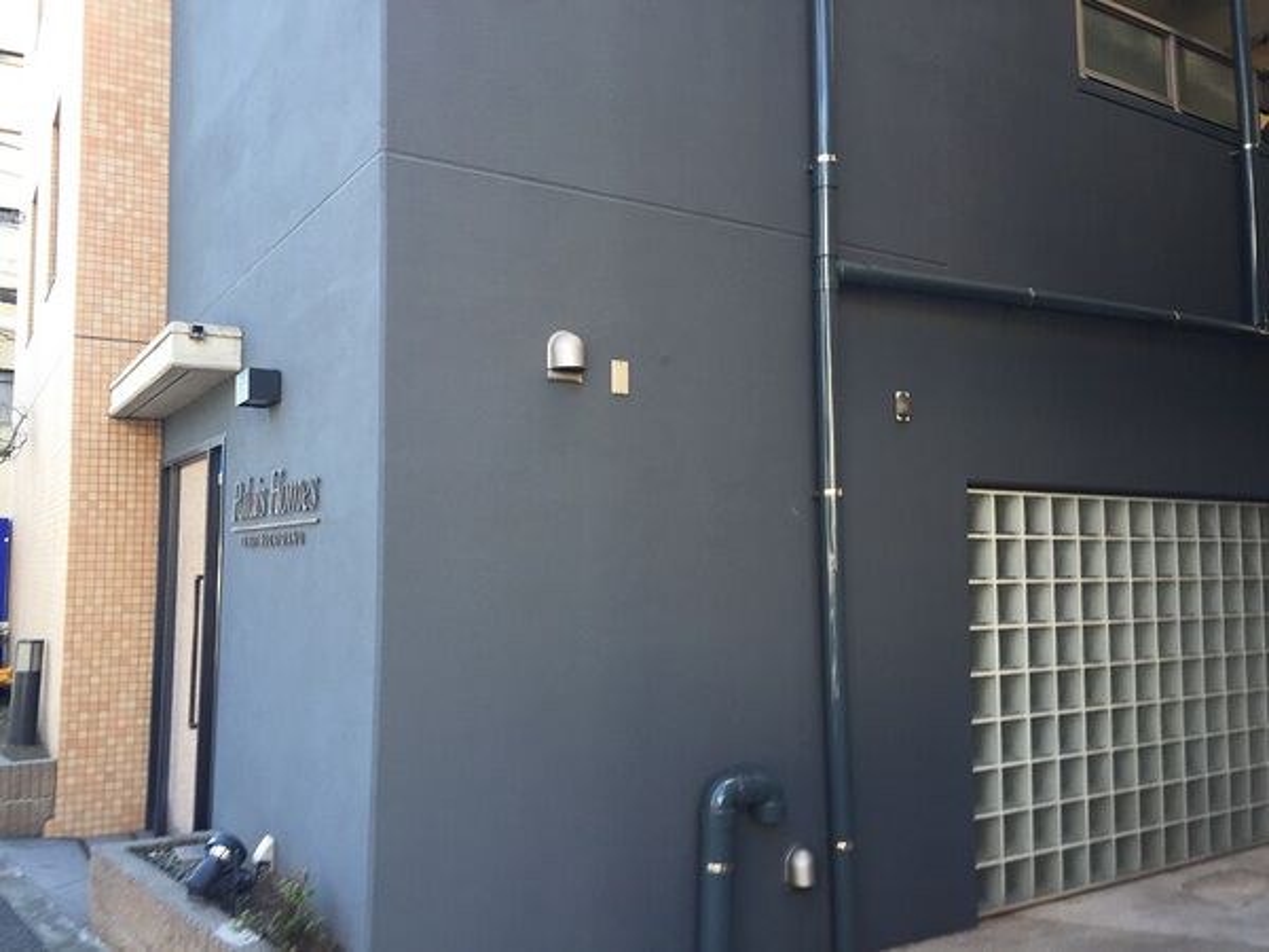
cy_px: 476
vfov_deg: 48.2
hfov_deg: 61.7
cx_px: 634
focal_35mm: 29
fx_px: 1063
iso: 50
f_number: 2.2
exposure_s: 1/120
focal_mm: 4.15
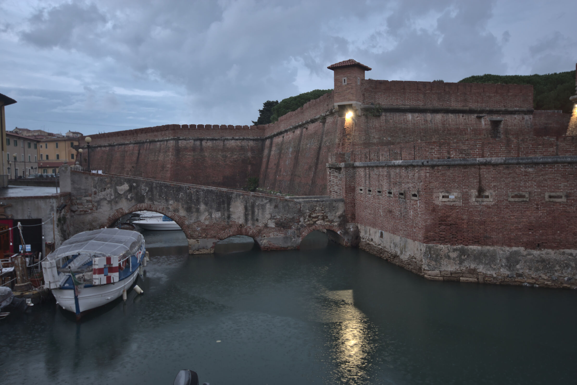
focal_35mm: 30
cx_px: 288
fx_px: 481
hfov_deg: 61.9
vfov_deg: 43.6
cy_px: 192
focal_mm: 20
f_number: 6.3
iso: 800
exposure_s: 1/5
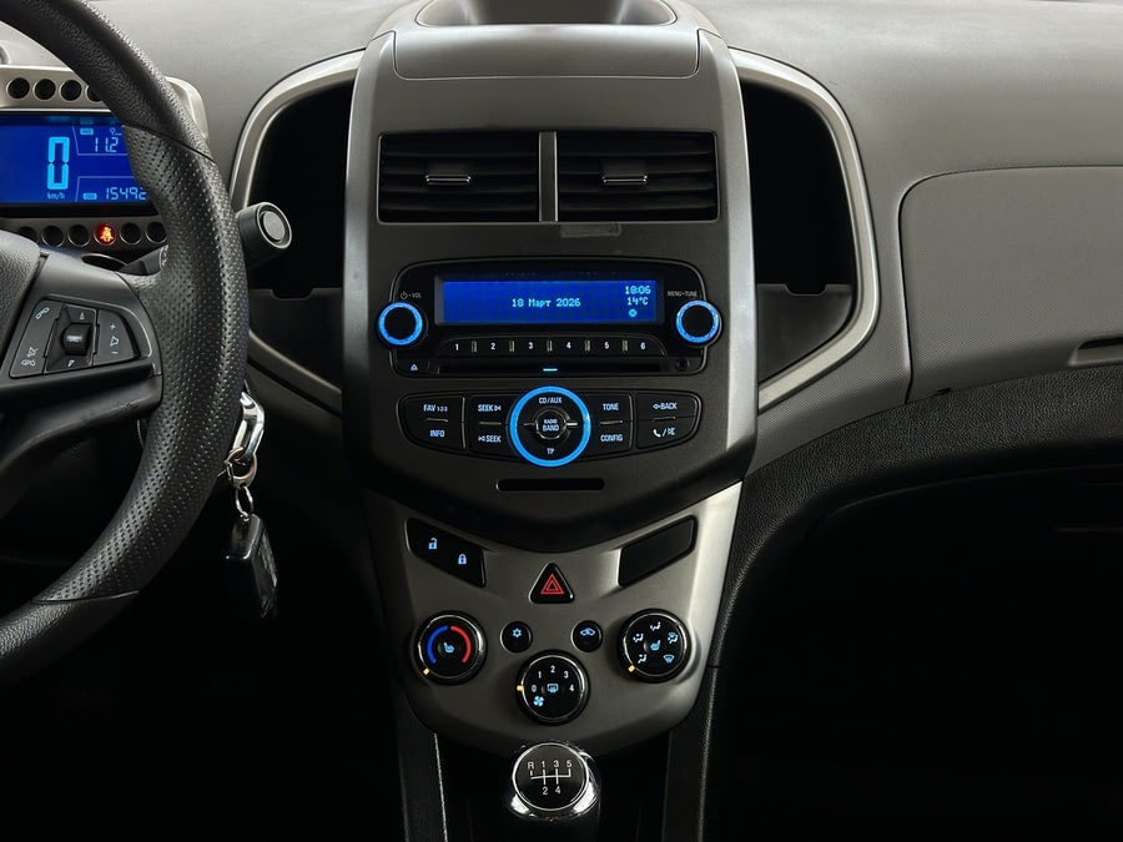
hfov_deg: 39.7
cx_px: 562
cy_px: 421
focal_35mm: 48
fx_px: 1557
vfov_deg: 30.3
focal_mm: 6.86
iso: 250
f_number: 1.78
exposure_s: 1/50
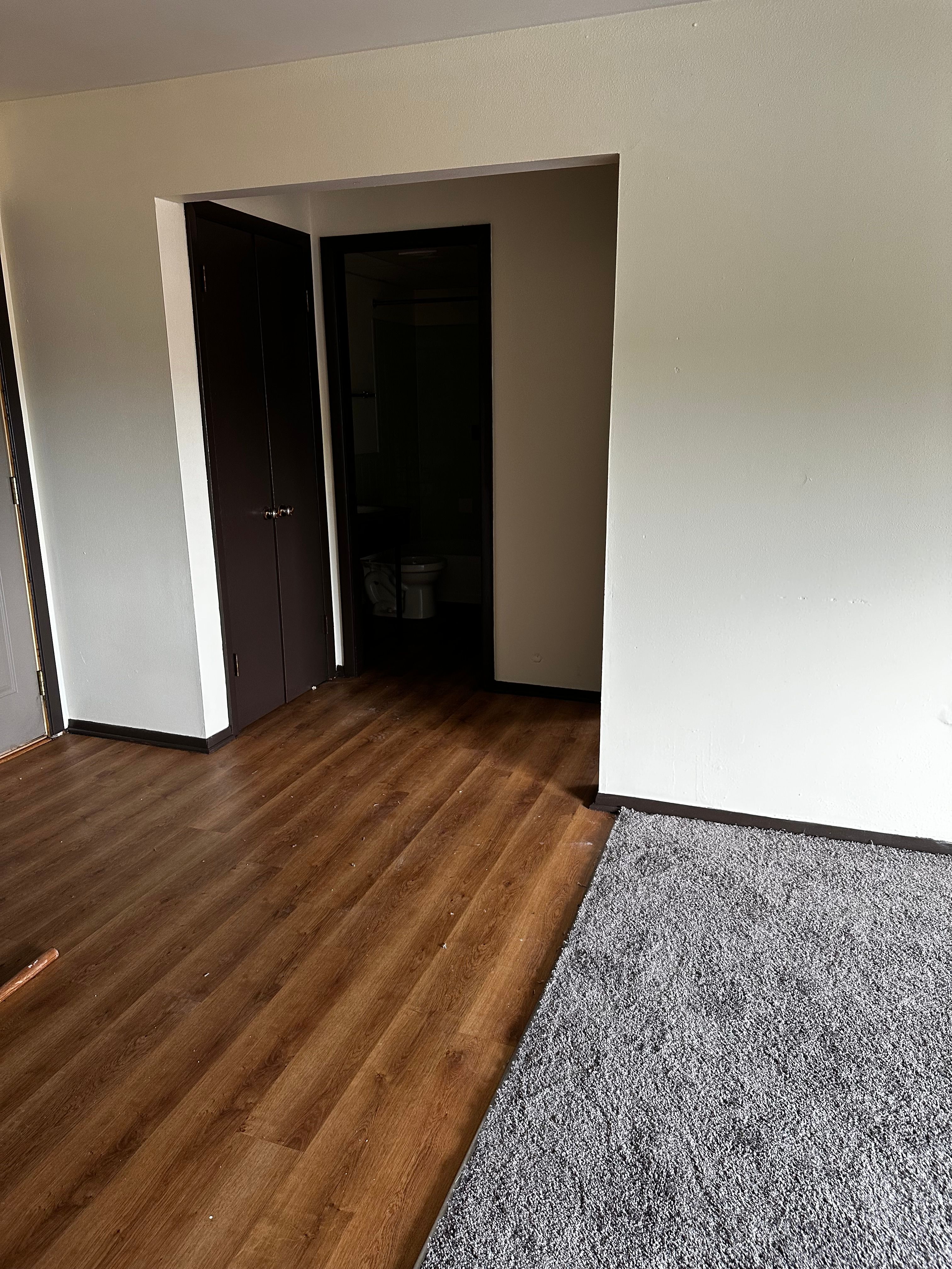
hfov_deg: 56.8
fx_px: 880
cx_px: 476
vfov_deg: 71.6
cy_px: 634
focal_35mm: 24
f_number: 1.78
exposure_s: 1/61
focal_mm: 6.86
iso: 250
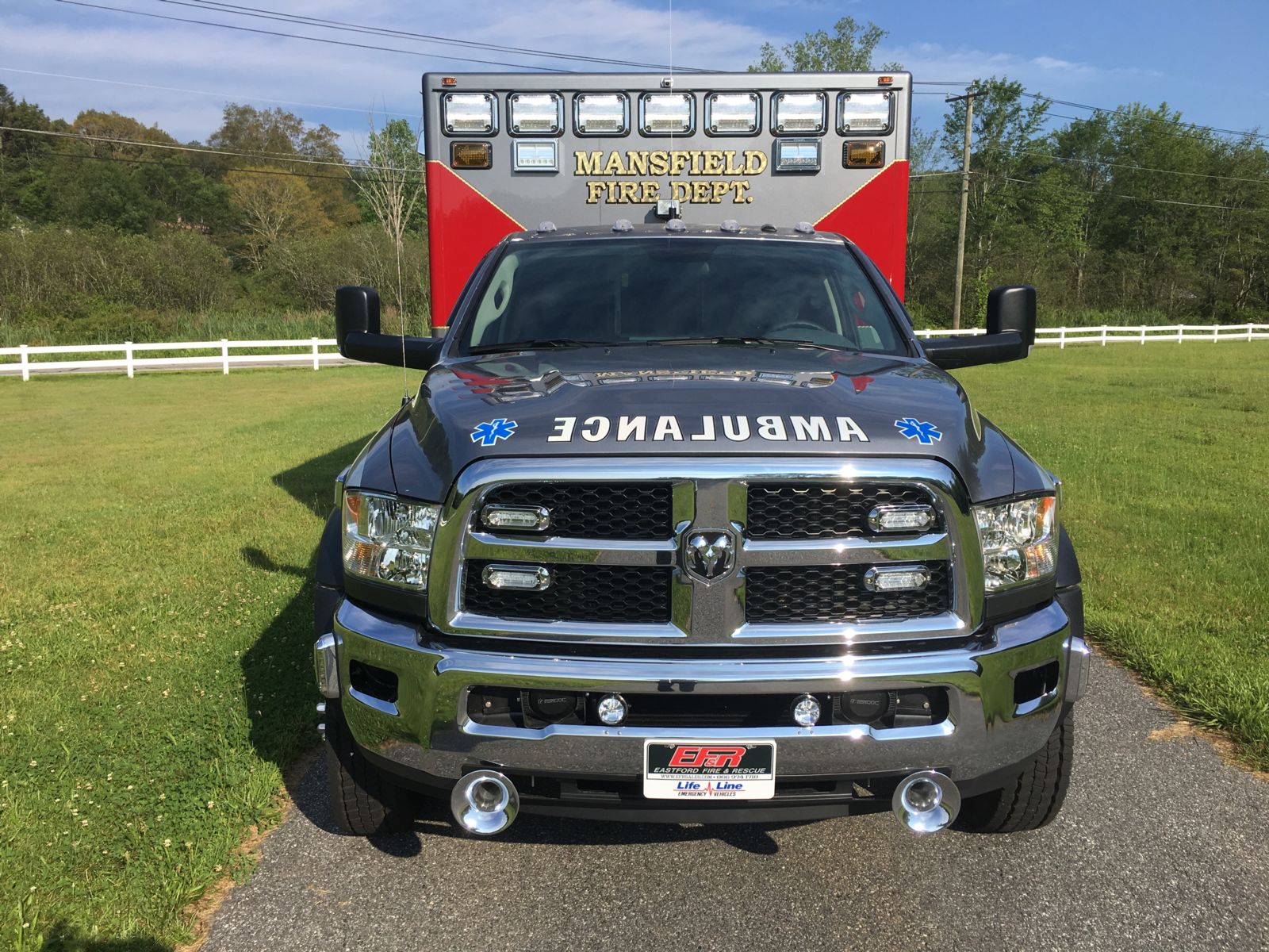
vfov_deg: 48.2
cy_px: 476
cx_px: 634
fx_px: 1063
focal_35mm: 29
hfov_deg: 61.7
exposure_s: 1/1603
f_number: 2.2
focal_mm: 4.15
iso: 25
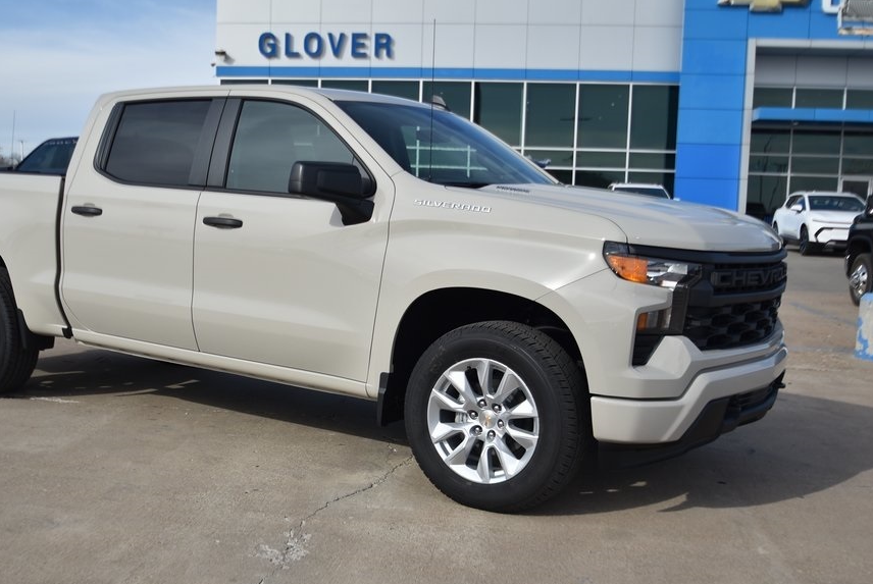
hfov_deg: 45.2
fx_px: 1044
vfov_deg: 31.2
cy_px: 328
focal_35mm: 43
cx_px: 355
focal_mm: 24
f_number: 4.5
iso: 100
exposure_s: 1/800
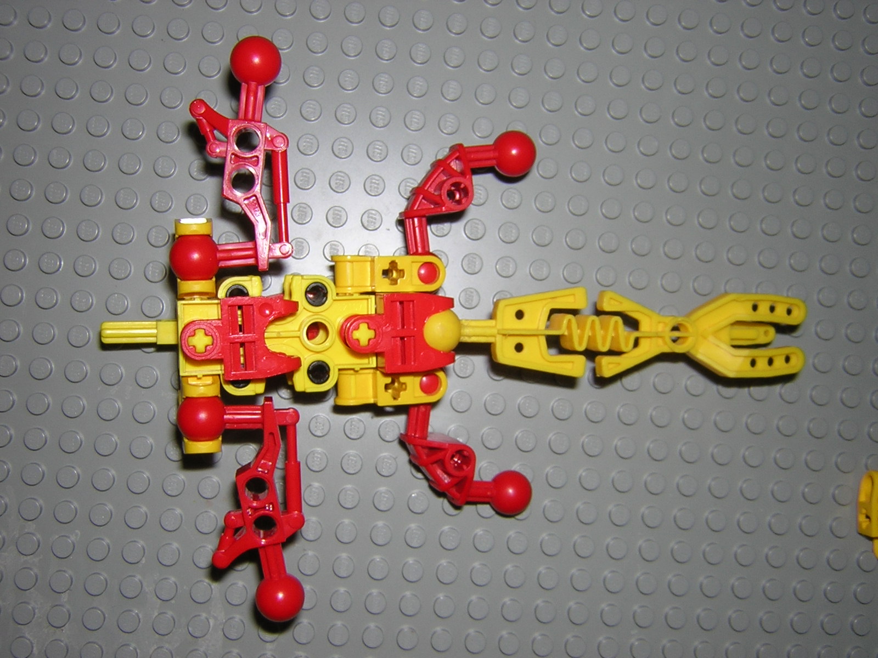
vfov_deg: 39.7
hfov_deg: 51.4
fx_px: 913
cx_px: 439
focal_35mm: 36
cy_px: 329
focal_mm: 4.7
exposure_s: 1/60.1
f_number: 5.2
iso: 100
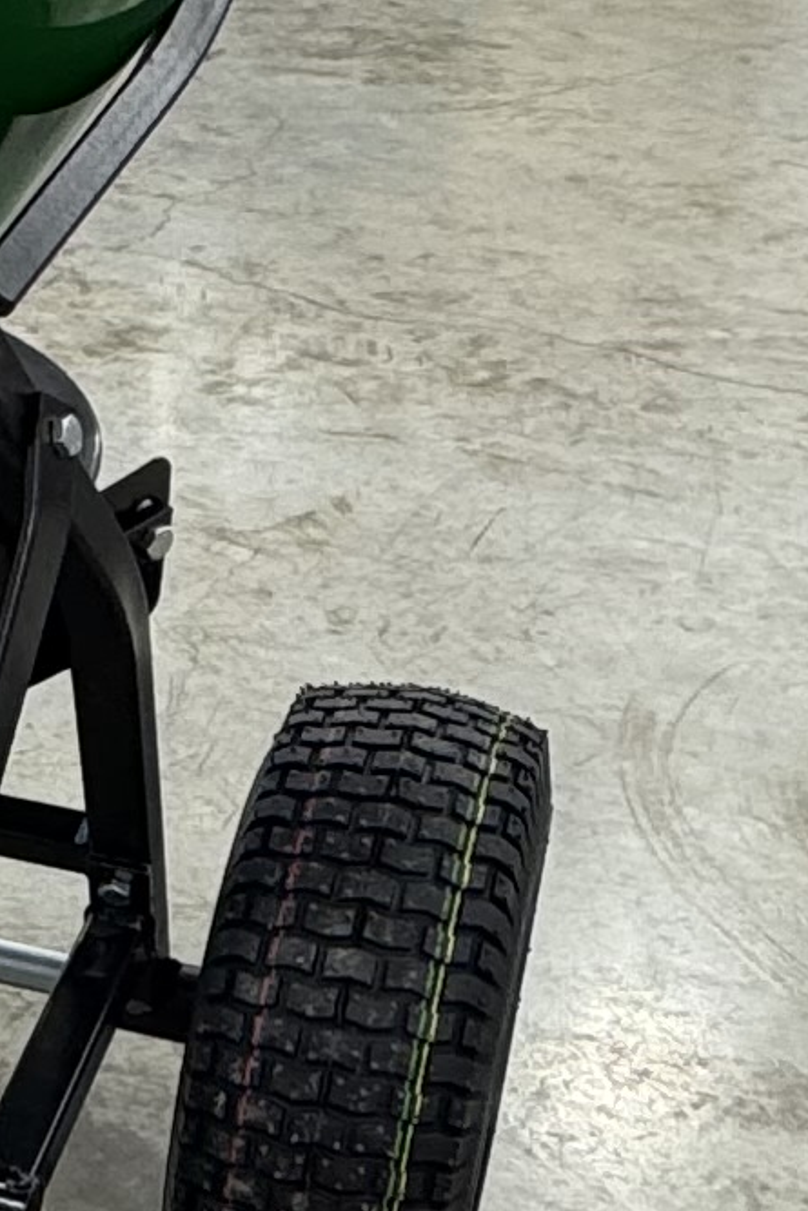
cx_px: -365
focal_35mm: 88
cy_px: 737
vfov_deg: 23.1
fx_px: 2961
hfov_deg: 14.6
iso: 160
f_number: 2.2
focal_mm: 2.22
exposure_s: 1/60
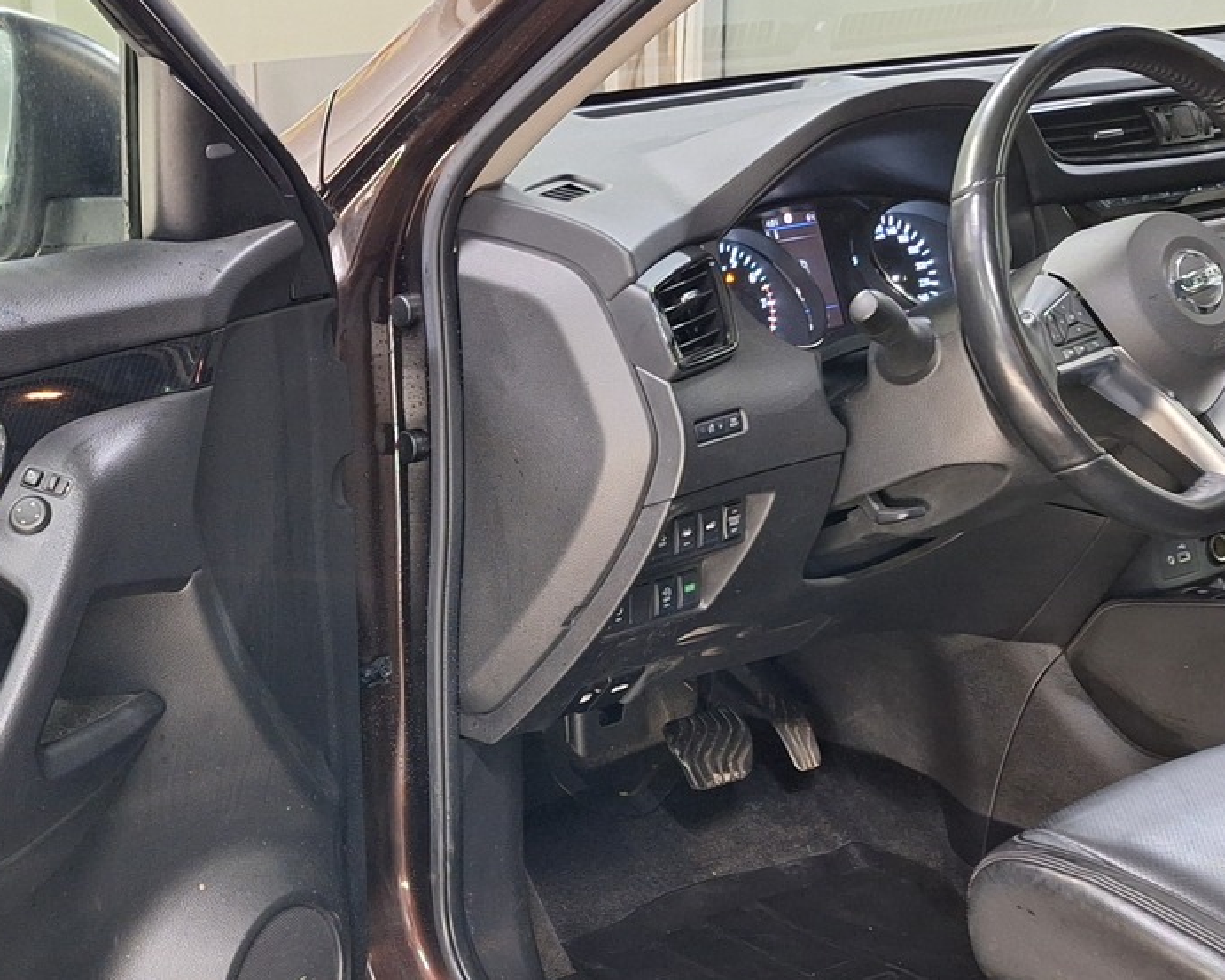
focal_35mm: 52
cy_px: 727
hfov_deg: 34.8
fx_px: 1886
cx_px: 230
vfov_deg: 28.7
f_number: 1.8
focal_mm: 5.54
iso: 320
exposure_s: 1/25
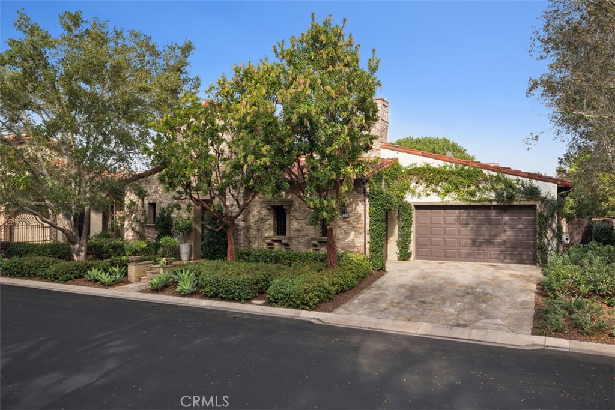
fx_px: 513
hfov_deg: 61.9
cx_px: 308
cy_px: 205
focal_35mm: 30
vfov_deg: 43.6
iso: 80
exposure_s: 1/40
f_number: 9
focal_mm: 30
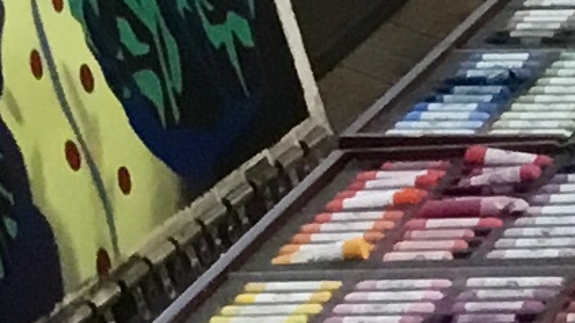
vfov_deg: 4.6
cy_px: -455
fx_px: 3962
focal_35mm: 260
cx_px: 1547
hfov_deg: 7.5
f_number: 2.4
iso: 50
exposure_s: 1/30
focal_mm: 3.3
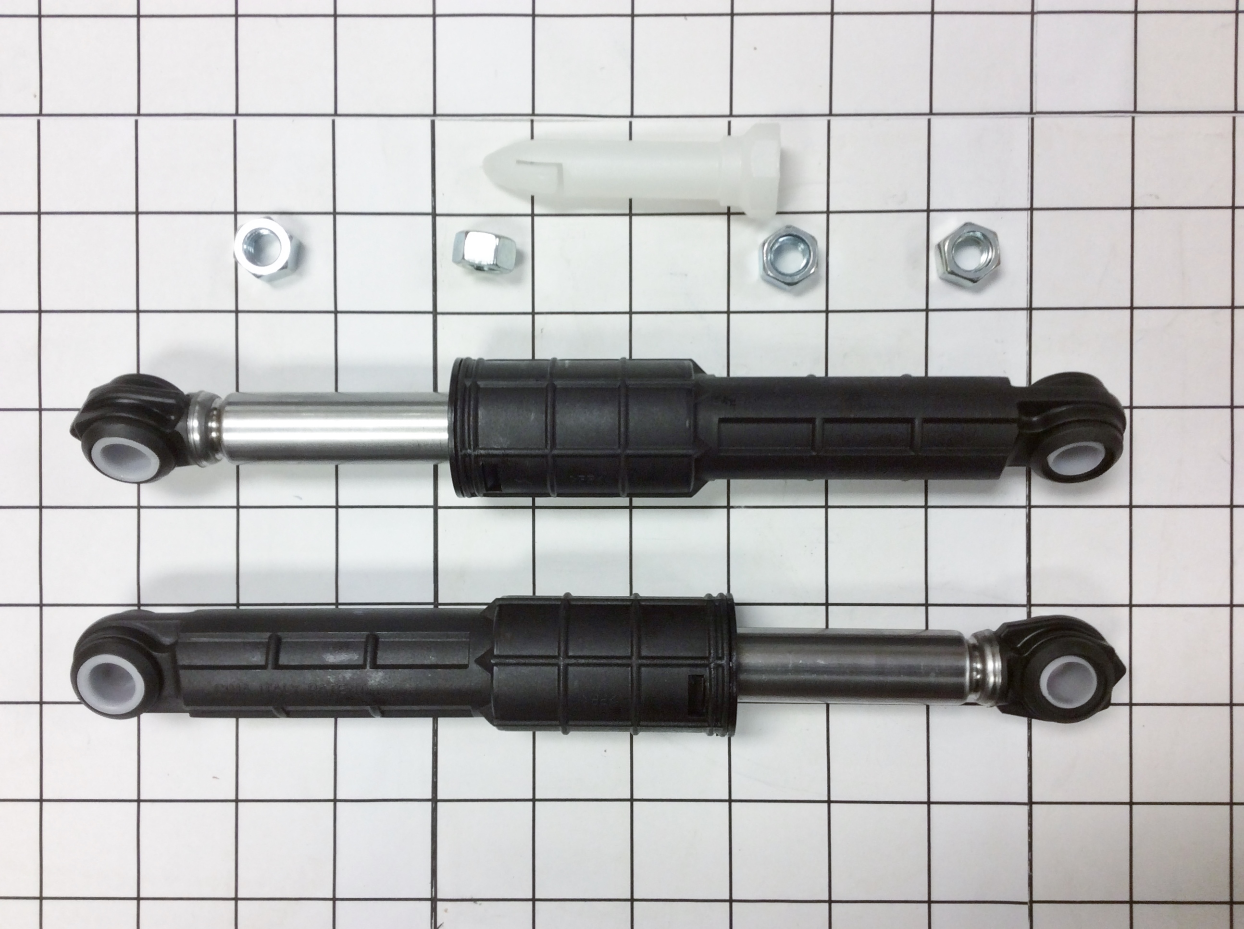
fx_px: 1148
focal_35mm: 32
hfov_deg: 56.9
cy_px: 464
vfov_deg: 44.0
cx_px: 622
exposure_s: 1/30
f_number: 2.4
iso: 32
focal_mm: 3.3
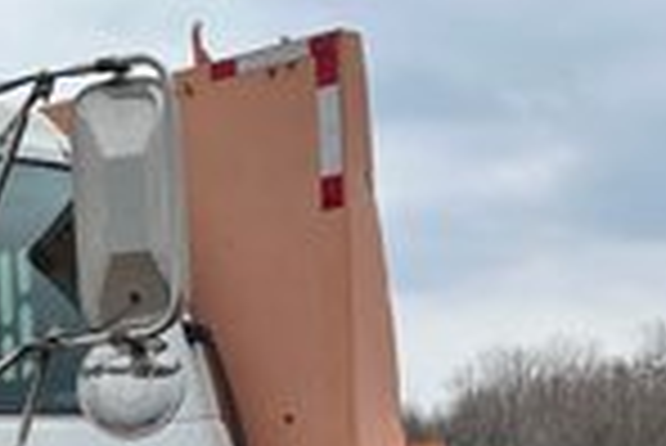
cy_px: 696
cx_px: -146
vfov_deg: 11.4
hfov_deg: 16.9
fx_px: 2130
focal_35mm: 115
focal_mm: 5.1
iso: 50
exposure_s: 1/4854
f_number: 1.6
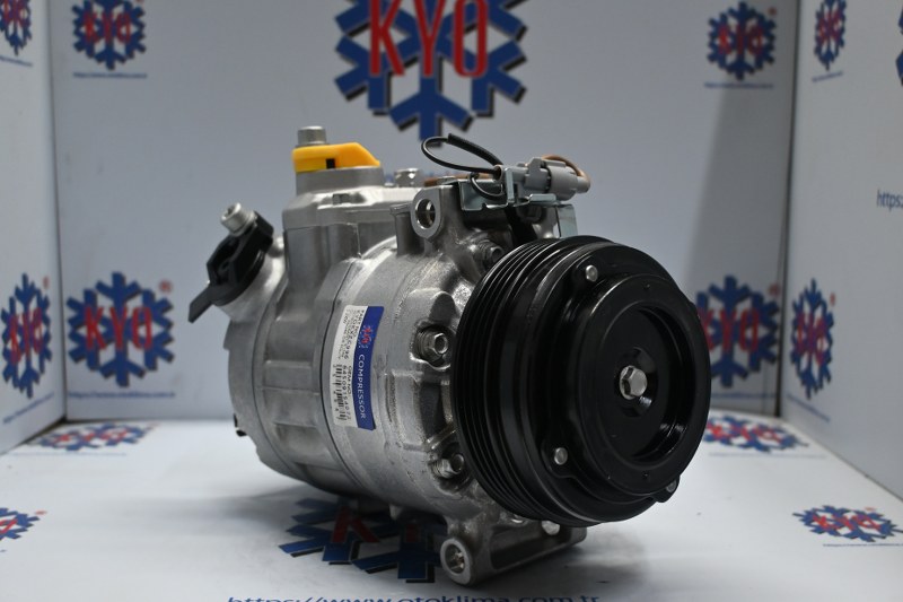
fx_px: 940
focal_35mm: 38
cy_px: 301
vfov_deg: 35.5
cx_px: 452
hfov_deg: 51.3
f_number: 4.2
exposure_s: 1/125
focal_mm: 25
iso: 1000
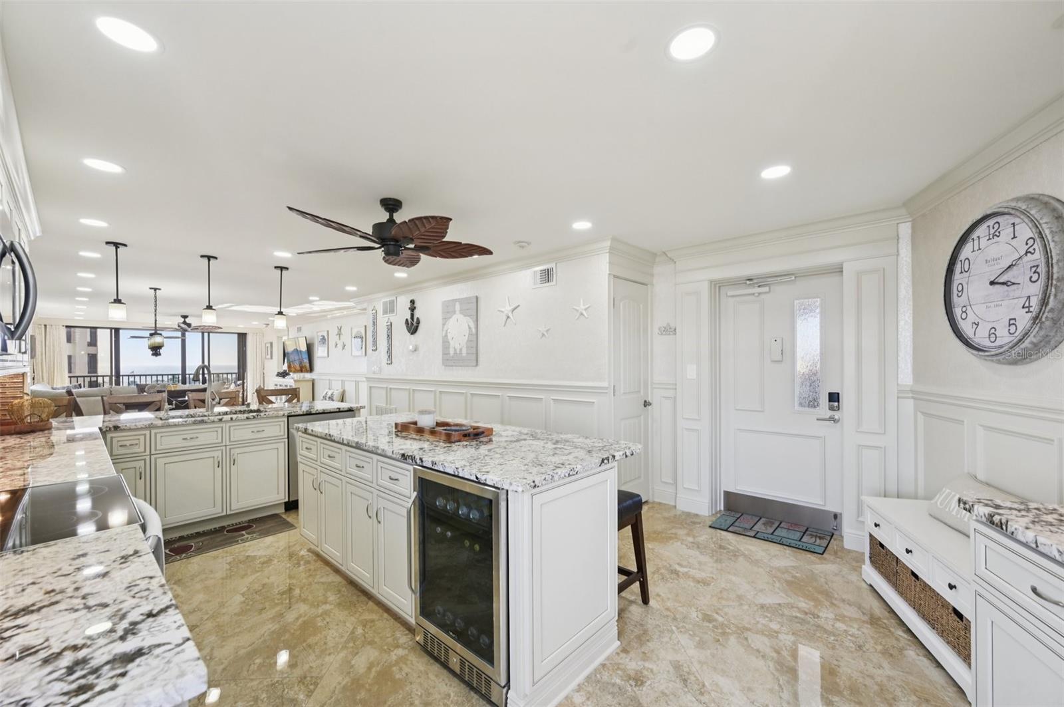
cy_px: 354
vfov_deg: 81.1
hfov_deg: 104.3
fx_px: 413
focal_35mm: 14
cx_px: 532
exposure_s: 1/60
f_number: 8
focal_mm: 14
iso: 400
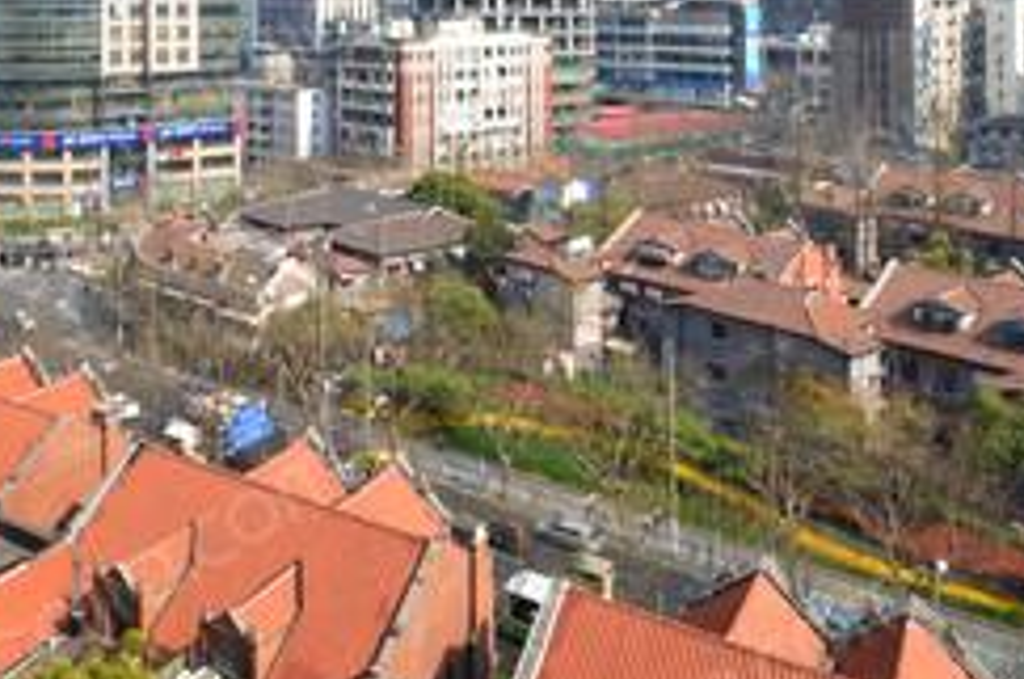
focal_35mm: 37
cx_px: 122
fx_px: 1050
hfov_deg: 47.3
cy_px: -19
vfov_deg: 32.5
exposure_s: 1/100
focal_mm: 10
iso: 250
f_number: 10
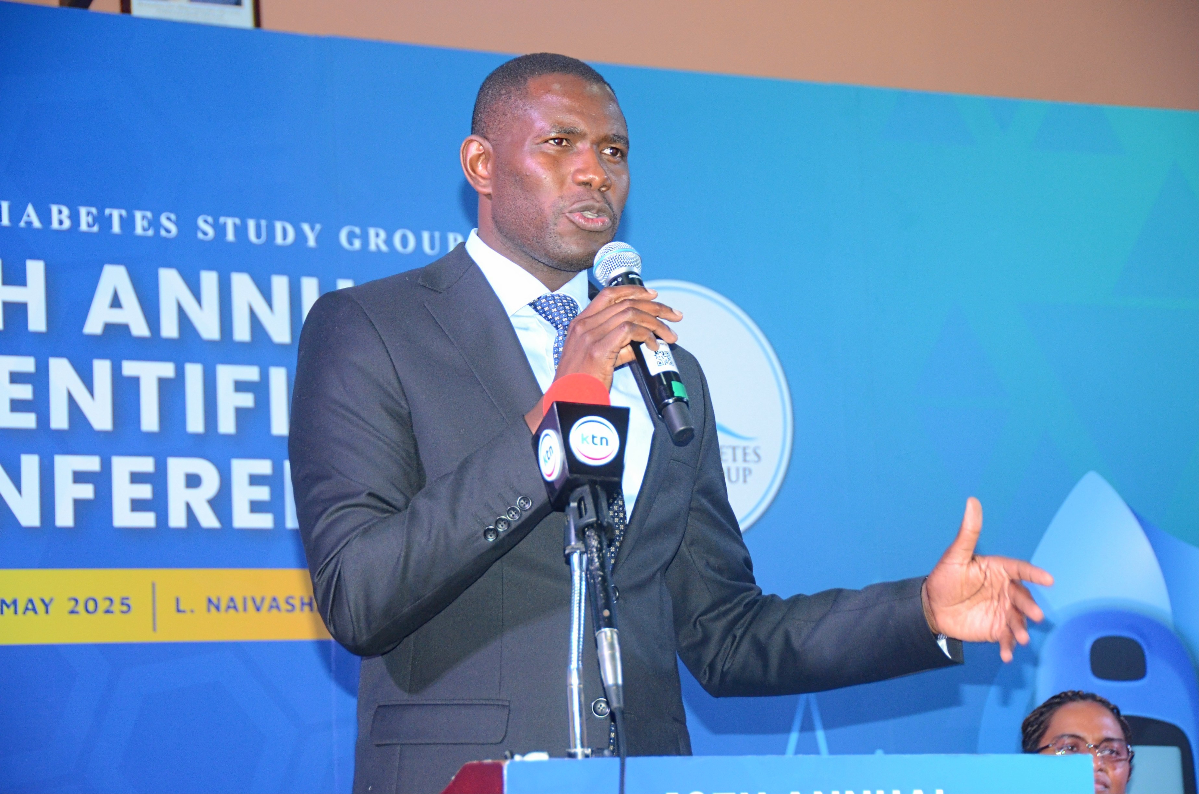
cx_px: 600
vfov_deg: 13.0
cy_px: 397
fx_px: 3490
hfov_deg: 19.5
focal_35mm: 105
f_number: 5
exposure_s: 1/160
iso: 1250
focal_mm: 70
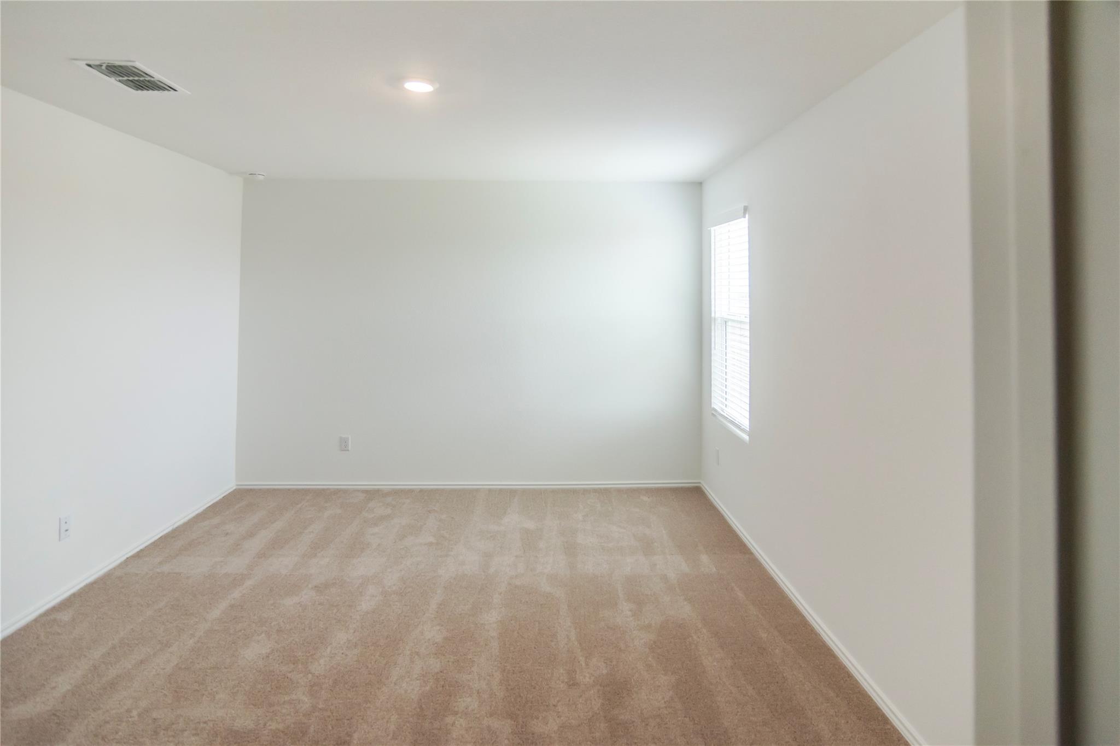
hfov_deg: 85.4
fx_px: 607
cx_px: 560
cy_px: 373
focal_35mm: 20
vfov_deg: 63.2
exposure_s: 1/250
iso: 450
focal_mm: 13
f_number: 4
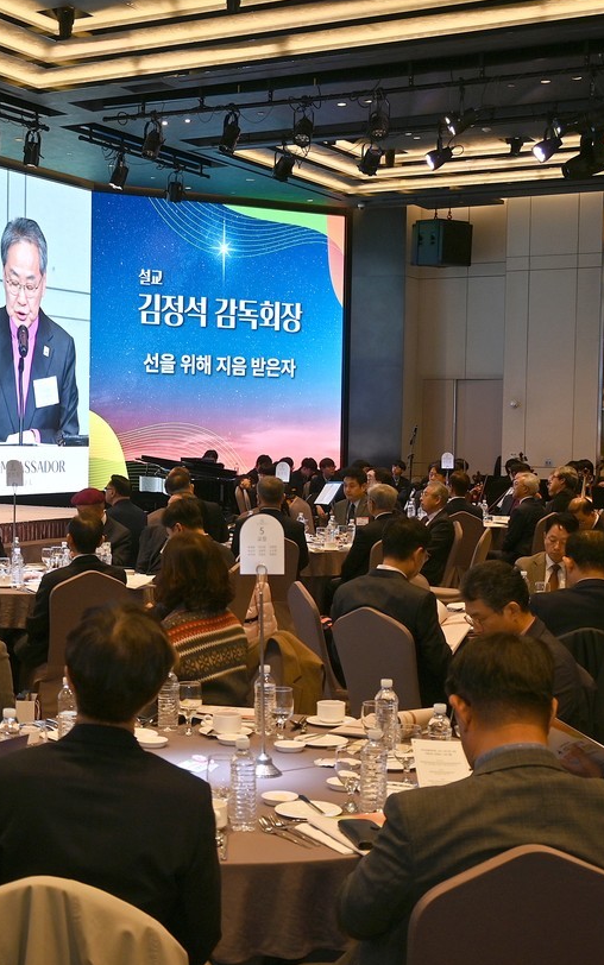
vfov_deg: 37.4
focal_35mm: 54
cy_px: 496
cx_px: 161
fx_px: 1427
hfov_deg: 23.7
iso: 200
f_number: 4
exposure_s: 1/60
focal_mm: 22.5
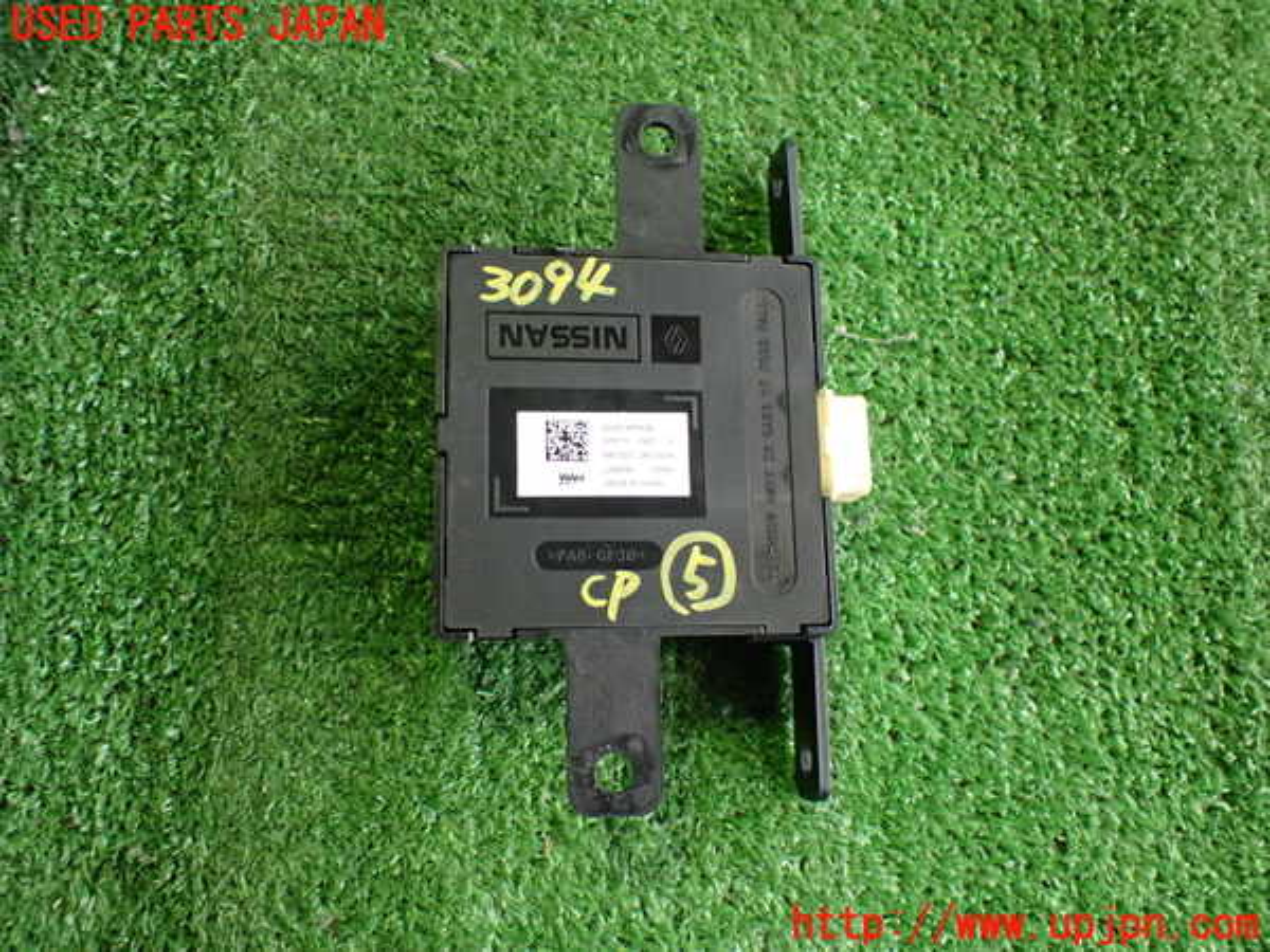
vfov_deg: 46.8
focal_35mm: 30
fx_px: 1101
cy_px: 476
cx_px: 635
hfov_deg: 60.0
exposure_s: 1/125
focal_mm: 5.4
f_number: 2.3
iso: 800
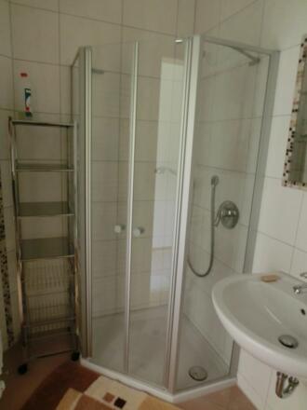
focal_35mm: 24
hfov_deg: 56.8
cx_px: 154
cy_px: 205
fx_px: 284
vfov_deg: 71.6
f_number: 3
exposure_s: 1/8
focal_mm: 4.24
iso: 800
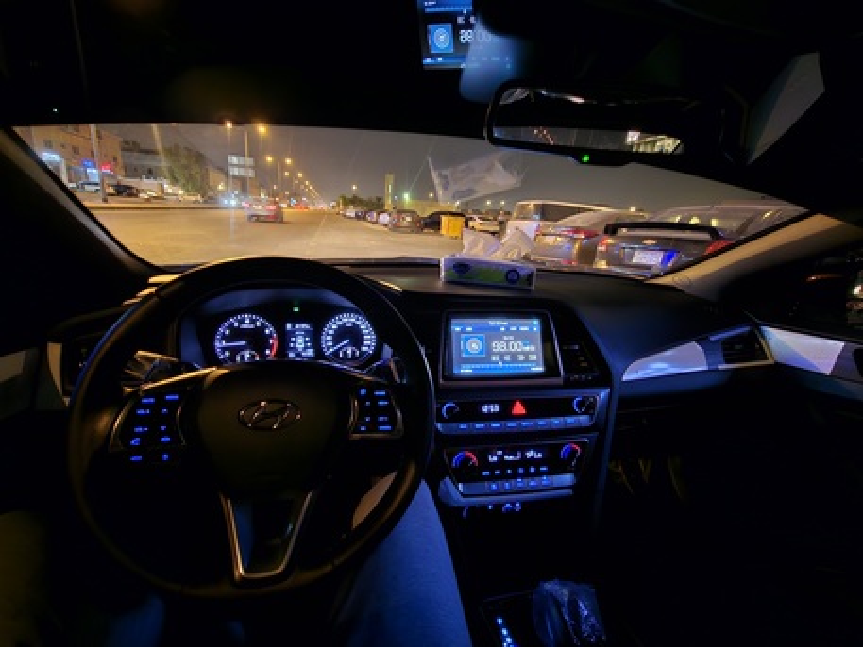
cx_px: 432
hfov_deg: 106.2
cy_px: 324
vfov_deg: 89.9
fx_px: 324
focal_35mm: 13
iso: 1000
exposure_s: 1/8
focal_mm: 2.2
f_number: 2.2
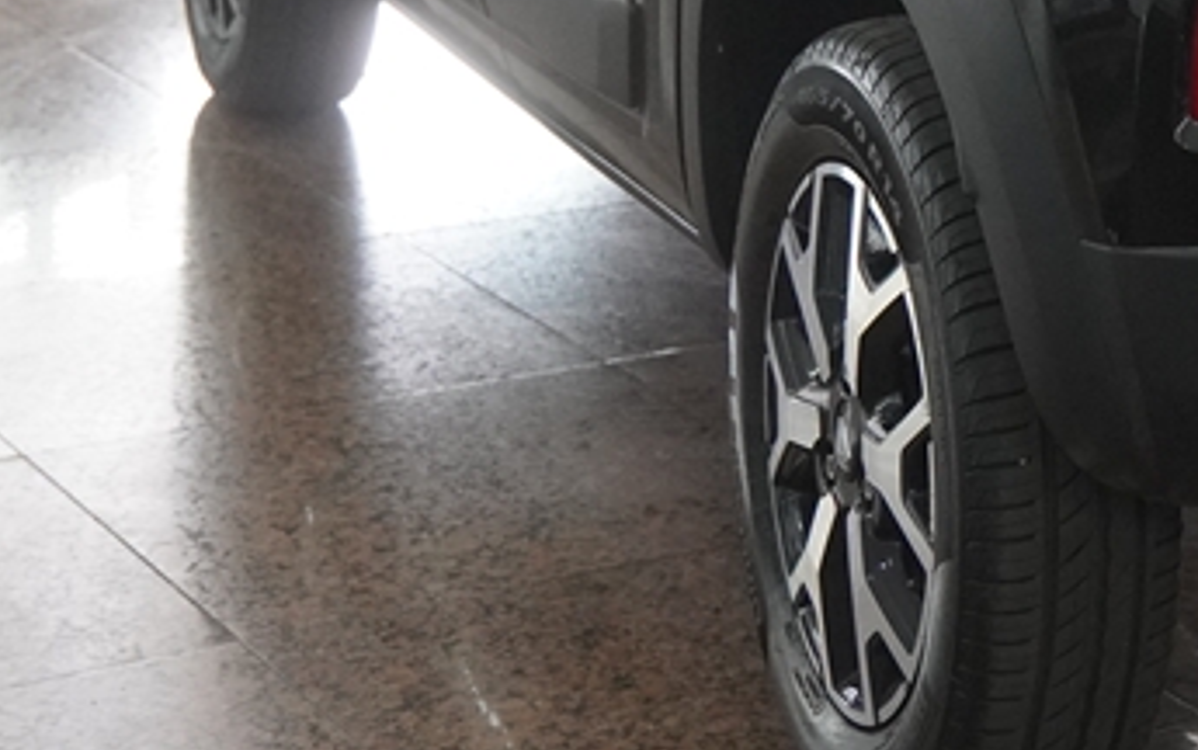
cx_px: 1507
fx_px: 4002
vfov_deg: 10.5
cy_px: -210
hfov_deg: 16.2
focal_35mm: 123
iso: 2000
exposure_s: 1/160
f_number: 2.8
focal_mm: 27
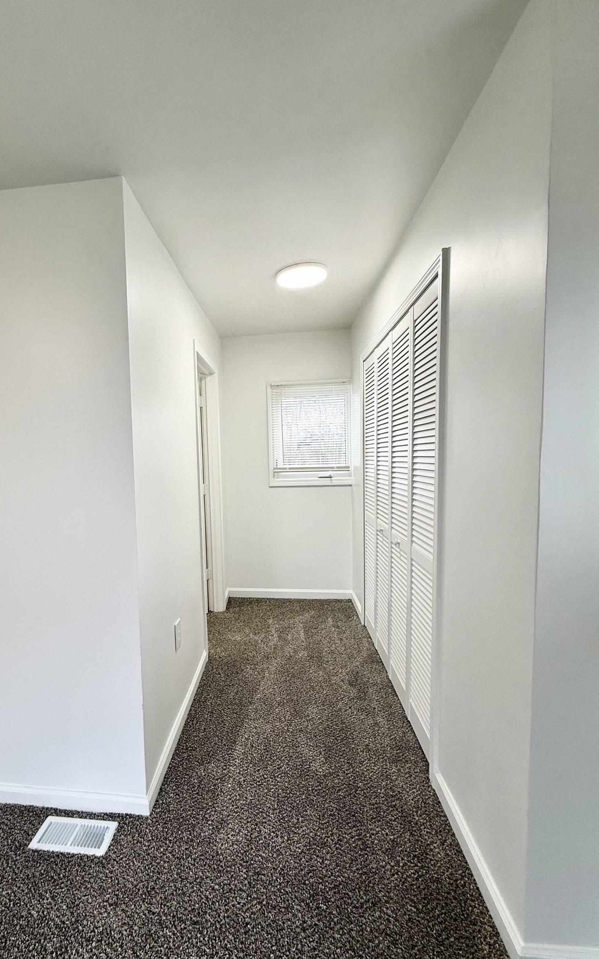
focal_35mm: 16
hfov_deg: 70.2
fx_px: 418
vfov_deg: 97.8
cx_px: 228
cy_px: 490
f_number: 2.2
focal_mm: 2.22
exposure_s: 1/120
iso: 100
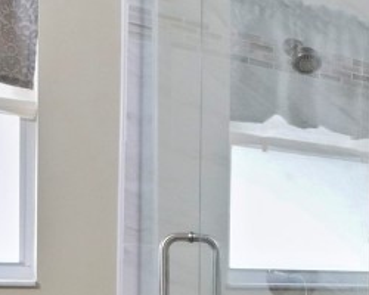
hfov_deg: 25.1
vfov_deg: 26.0
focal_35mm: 56
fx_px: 612
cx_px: 561
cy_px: 282
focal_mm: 7
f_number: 4
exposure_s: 1/60
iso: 3200
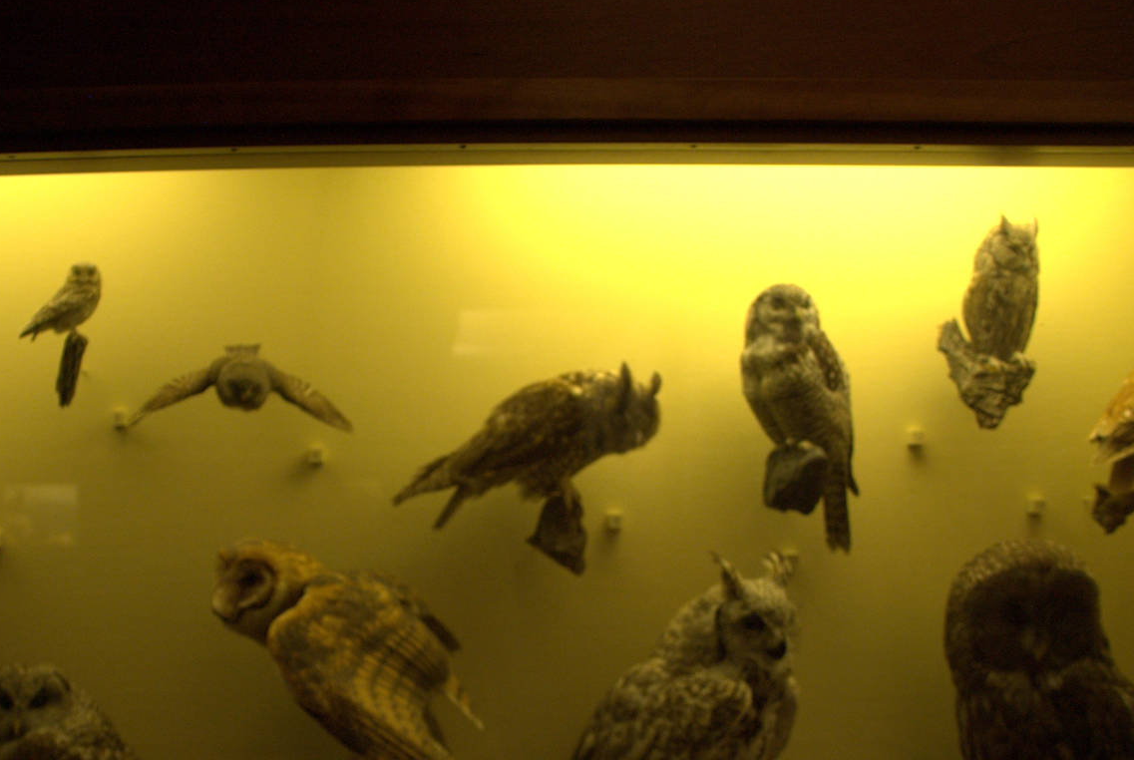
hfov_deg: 49.6
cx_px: 368
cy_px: 505
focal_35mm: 38
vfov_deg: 34.9
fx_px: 1199
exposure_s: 1/30
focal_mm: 18
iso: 1000
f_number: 3.5
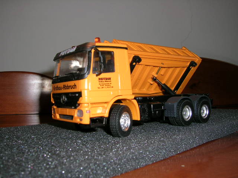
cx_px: 119
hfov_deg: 52.6
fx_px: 241
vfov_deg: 40.7
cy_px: 89
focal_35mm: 35
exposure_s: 1/60.1
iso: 50
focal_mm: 5.4
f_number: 4.8
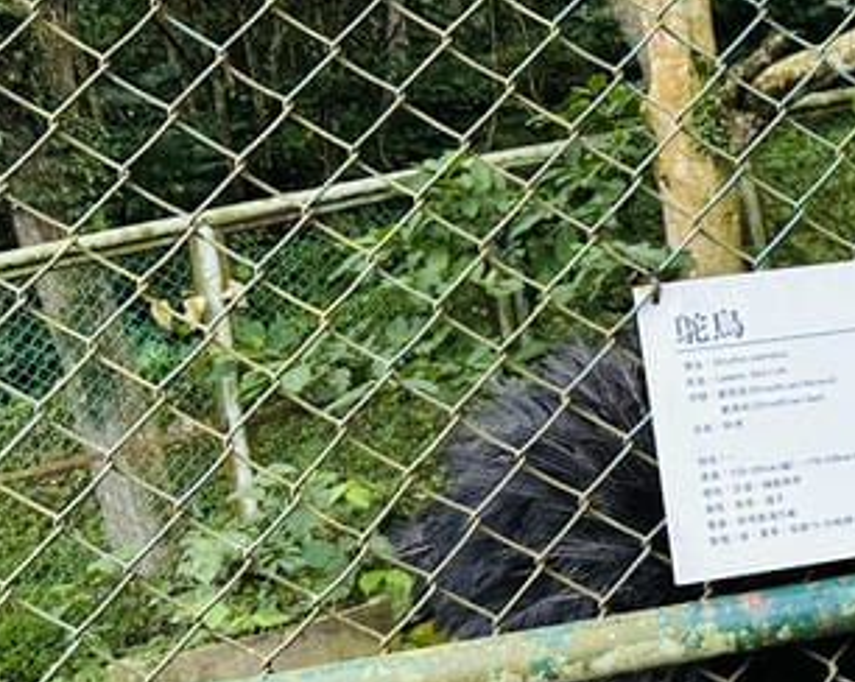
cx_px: 1397
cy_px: 386
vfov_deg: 16.7
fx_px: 2325
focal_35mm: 92
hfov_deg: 17.9
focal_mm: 6.86
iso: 80
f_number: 1.78
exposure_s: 1/211
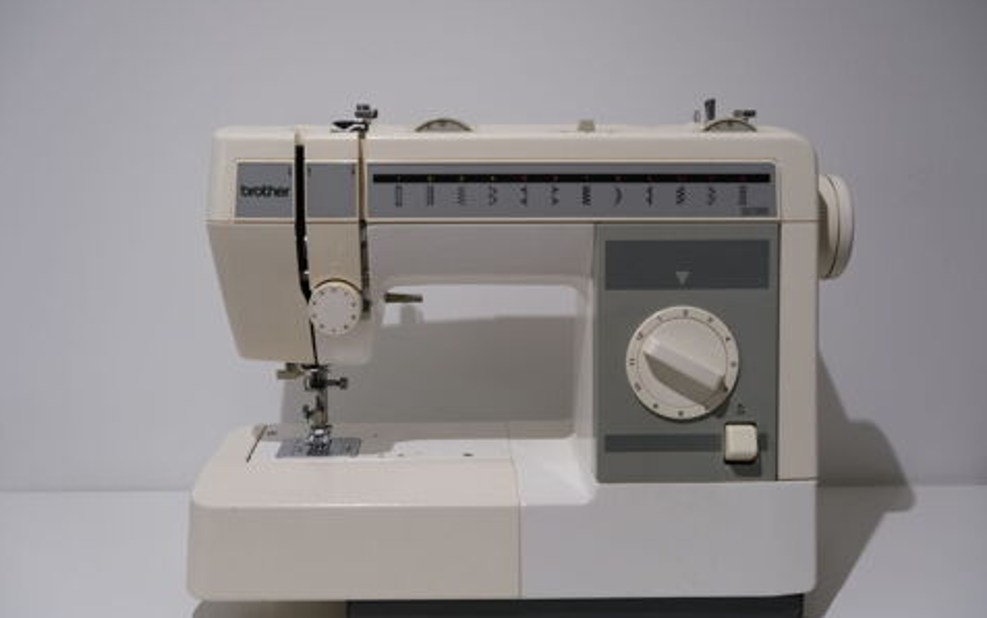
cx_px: 494
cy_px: 307
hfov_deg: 51.5
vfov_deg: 33.6
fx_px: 1023
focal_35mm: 38
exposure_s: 1/8
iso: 160
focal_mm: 24.7
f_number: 6.4
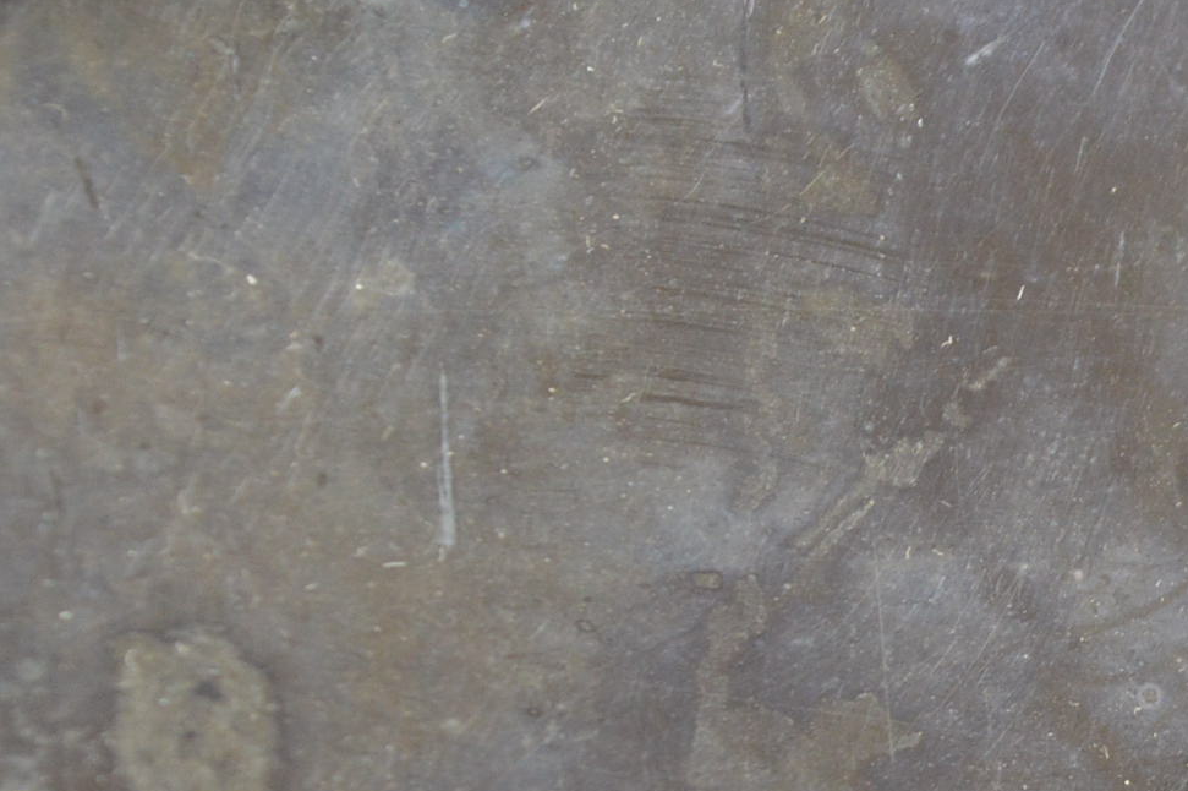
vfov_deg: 5.4
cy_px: 574
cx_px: 1663
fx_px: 8427
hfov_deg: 7.9
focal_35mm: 256
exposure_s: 1/60
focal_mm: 55
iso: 800
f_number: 6.3
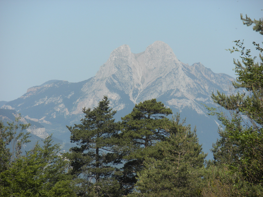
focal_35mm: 238
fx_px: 1808
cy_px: 98
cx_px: 132
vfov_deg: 6.2
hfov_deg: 8.3
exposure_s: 1/455
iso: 64
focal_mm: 42.1
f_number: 5.2
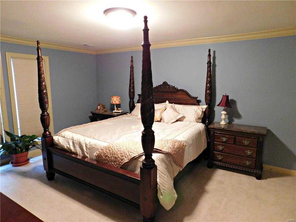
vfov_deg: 58.9
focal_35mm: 23
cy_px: 111
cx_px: 148
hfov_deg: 73.9
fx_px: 197
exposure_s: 1/10
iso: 400
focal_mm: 4
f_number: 3
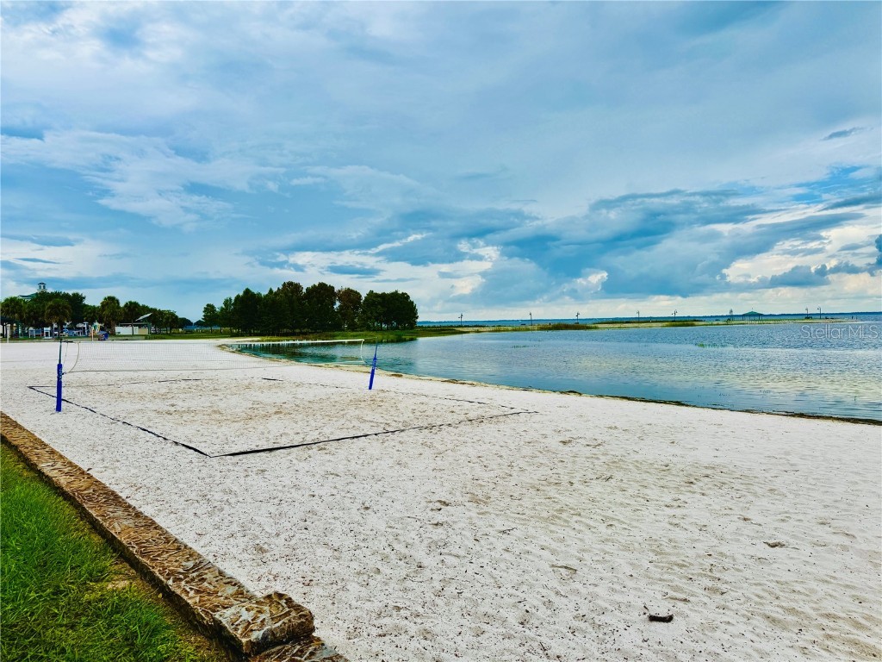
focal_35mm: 24
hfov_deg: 71.6
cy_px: 331
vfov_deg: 56.8
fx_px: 612
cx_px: 441
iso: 80
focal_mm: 6.76
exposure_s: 1/5814
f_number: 1.78
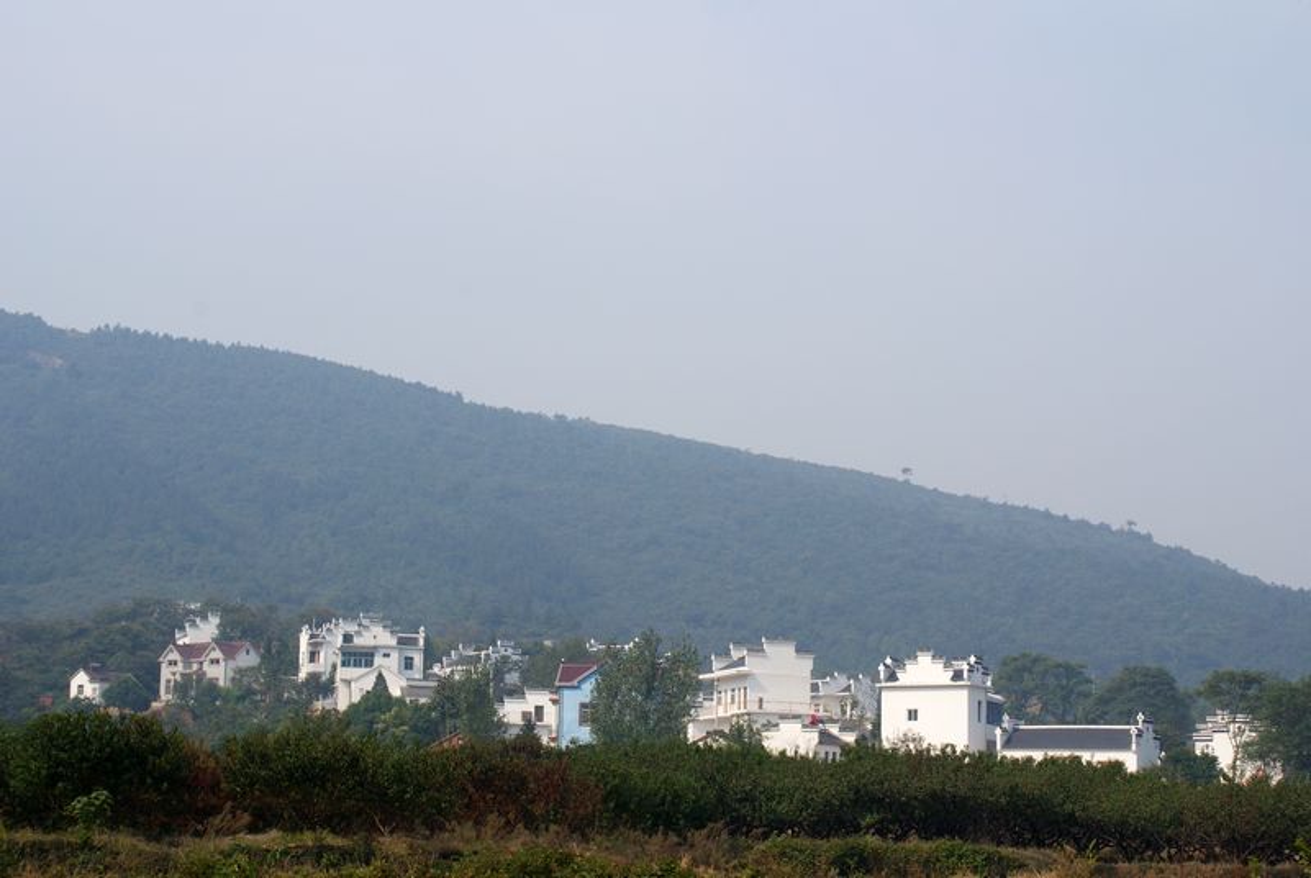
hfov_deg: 27.0
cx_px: 656
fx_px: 2735
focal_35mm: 75
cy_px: 439
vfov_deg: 18.2
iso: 100
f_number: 13
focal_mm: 50
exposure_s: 1/125
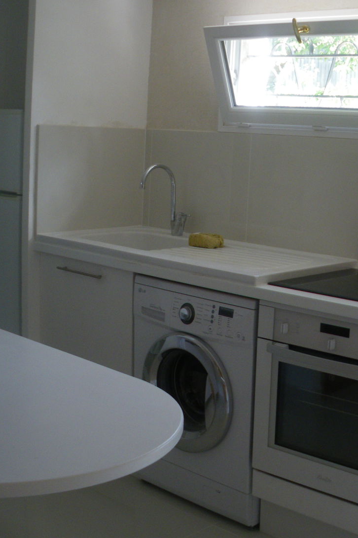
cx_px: 288
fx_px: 820
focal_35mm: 55
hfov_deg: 24.2
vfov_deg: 36.2
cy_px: 263
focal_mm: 6.3
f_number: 3.5
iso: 160
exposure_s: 1/50
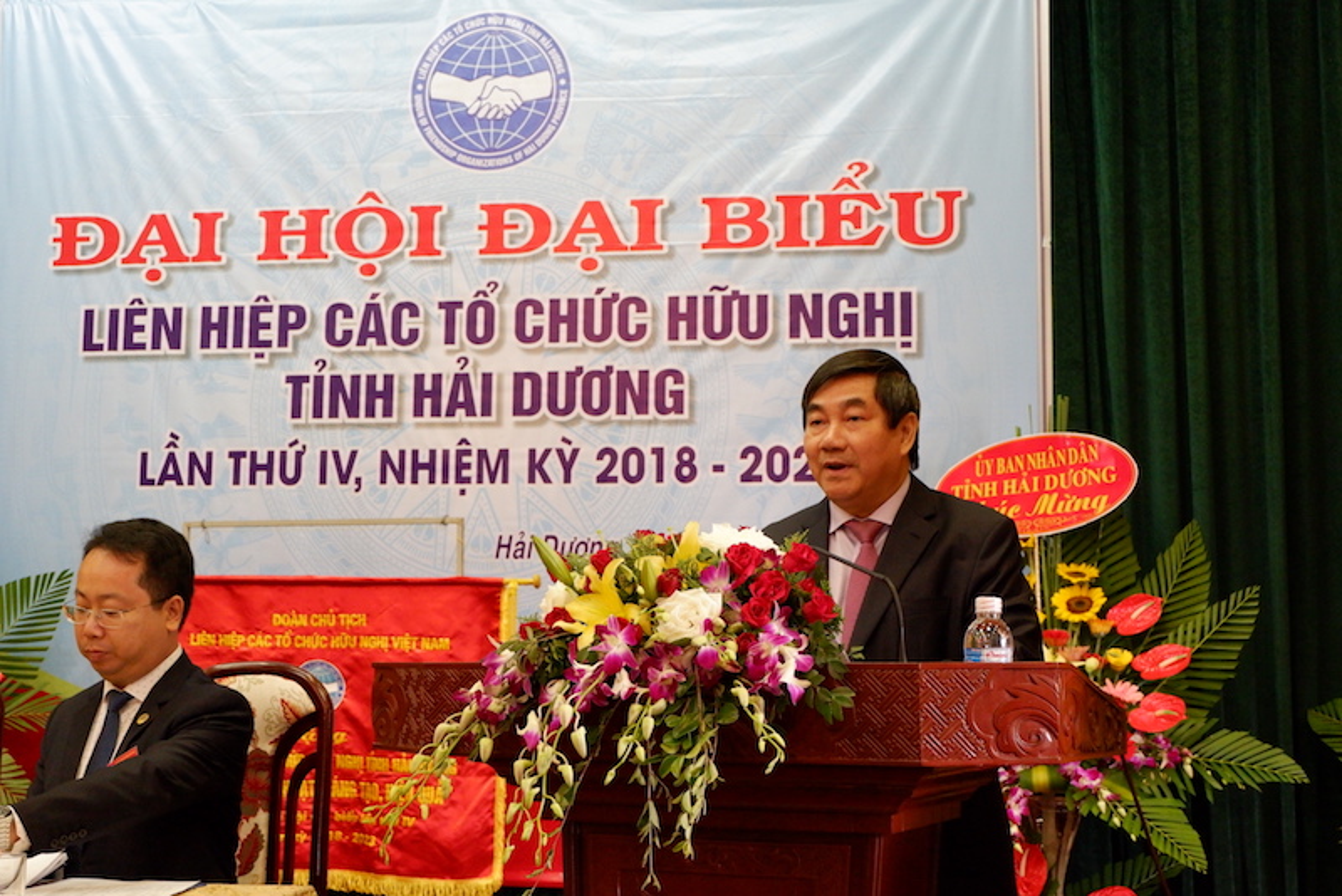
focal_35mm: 47
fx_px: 1753
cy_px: 448
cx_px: 671
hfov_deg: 41.9
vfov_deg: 28.7
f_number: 4.7
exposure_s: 1/140
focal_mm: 31
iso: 4000
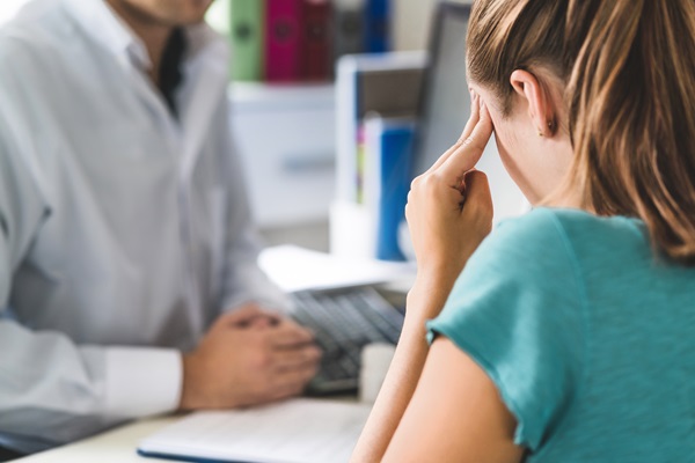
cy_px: 232
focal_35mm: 85
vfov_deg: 16.1
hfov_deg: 23.9
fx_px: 1641
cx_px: 348
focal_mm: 85
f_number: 2.8
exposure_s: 1/40
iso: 320
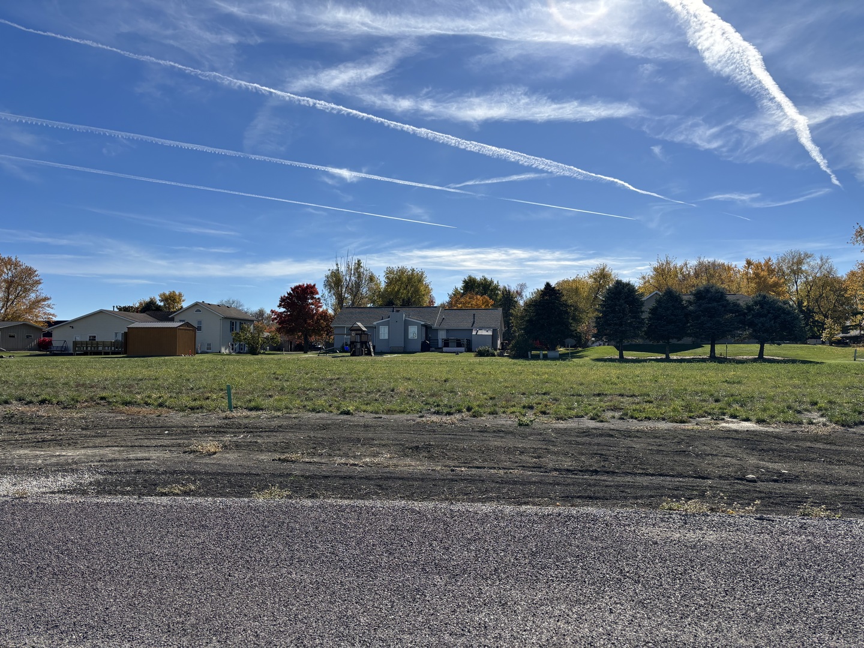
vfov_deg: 53.1
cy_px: 324
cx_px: 432
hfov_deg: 67.3
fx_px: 649
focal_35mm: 26
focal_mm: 5.96
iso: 50
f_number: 1.6
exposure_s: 1/5618
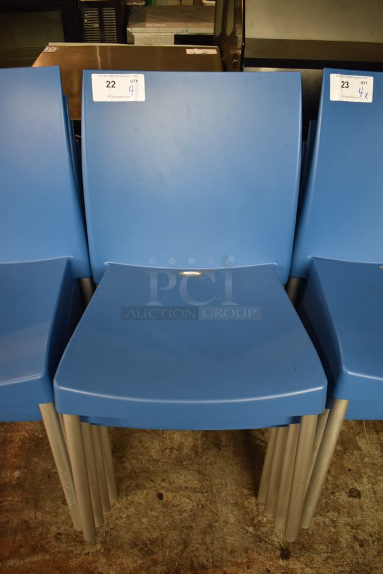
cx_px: 192
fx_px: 478
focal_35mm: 30
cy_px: 287
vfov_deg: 61.9
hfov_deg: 43.7
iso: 800
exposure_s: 1/200
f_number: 3.5
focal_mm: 20
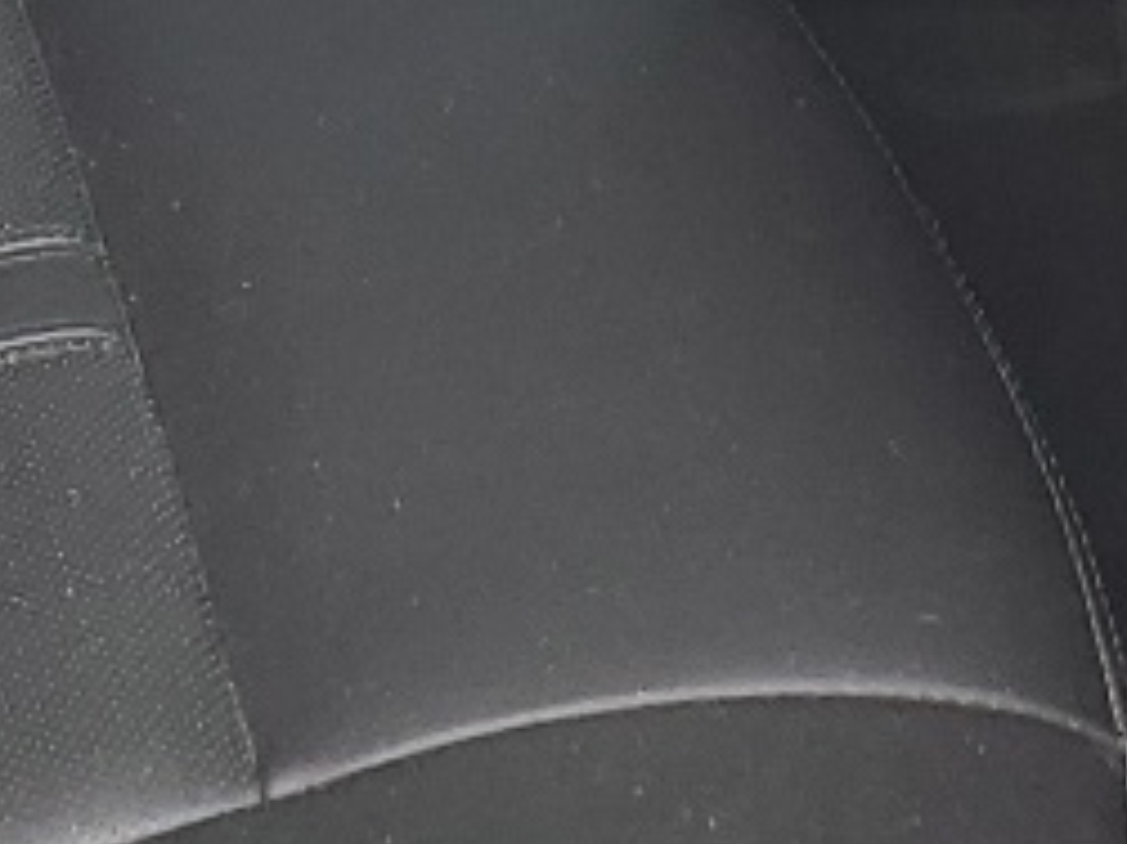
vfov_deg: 8.0
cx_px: -54
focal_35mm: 166
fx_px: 5402
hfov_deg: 11.8
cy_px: -1437
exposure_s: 1/143
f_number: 1.5
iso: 50
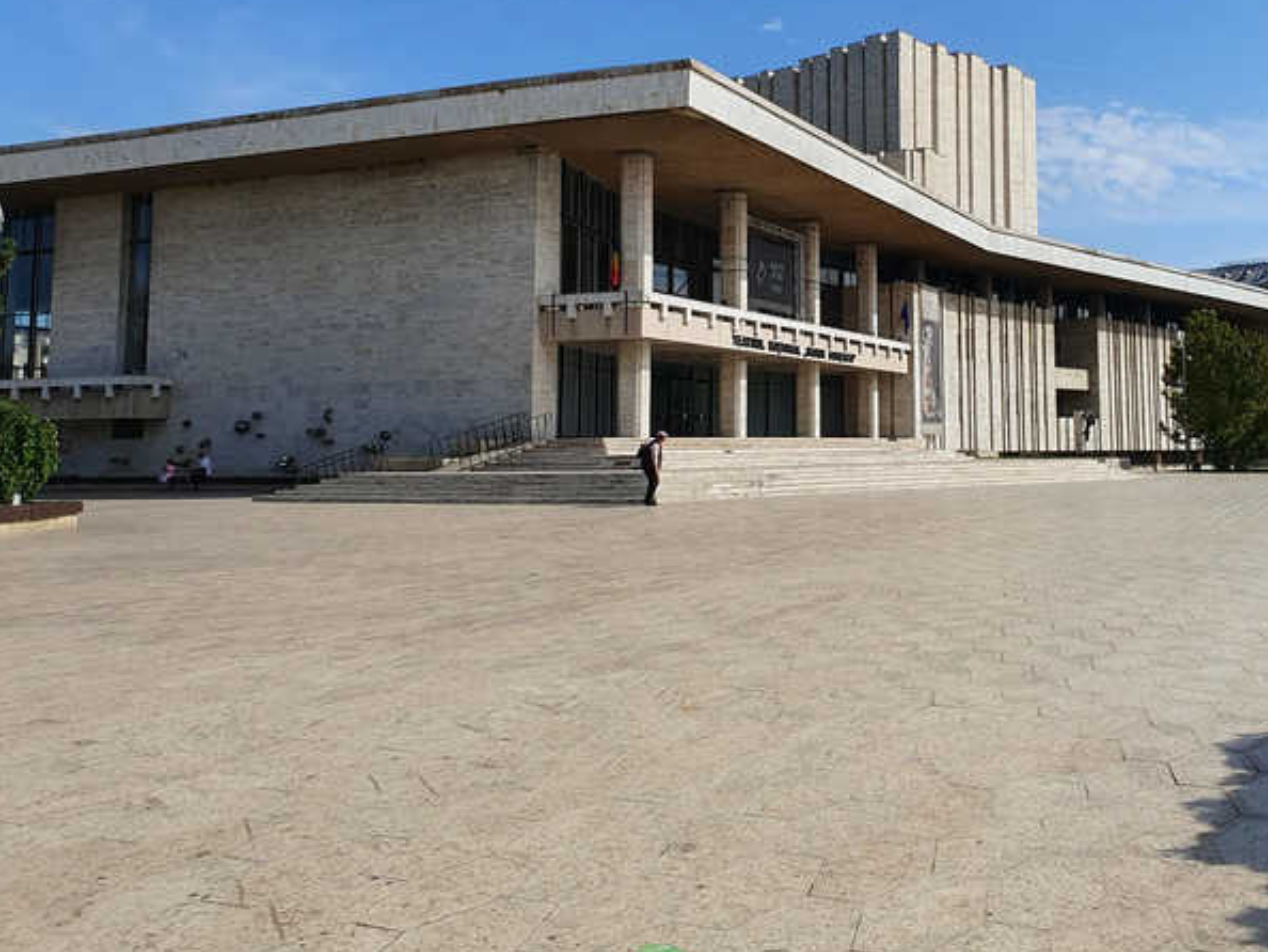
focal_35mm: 35
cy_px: 320
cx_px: 850
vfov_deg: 40.2
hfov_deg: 51.6
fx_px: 1283
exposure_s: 1/2096
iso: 50
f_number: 2.4
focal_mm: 4.32
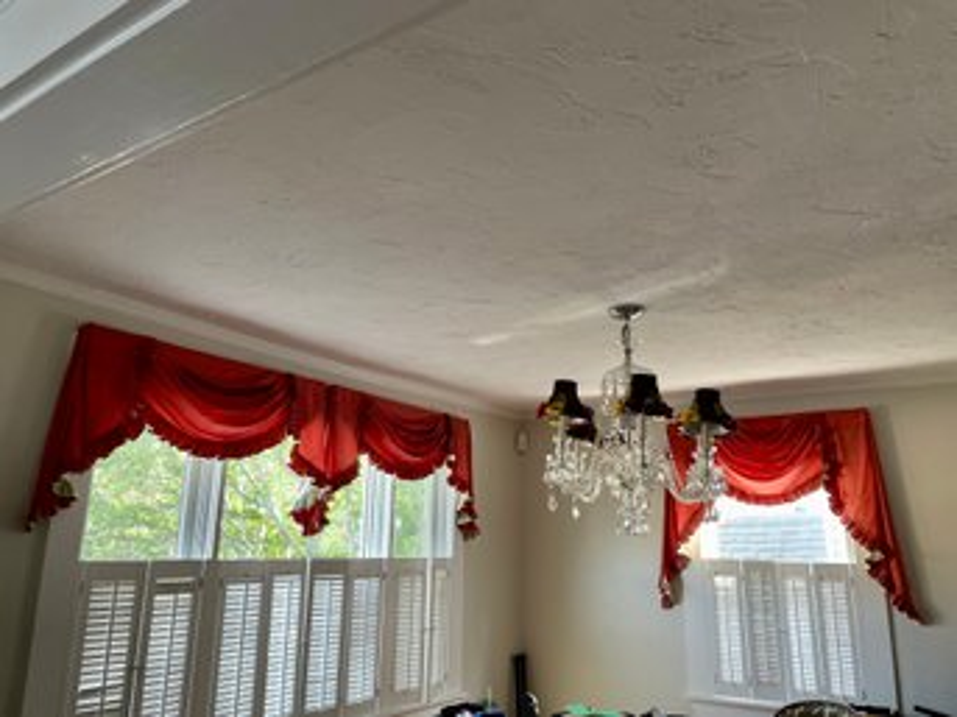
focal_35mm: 26
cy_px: 358
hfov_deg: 67.3
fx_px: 719
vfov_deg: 53.0
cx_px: 478
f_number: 1.6
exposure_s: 1/121
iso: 125
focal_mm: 4.2
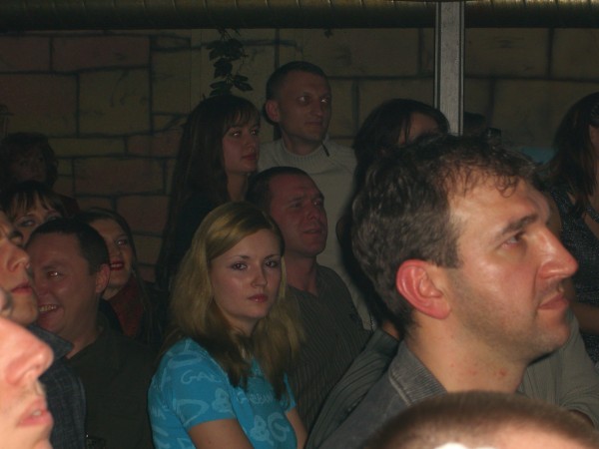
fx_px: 1644
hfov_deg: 20.7
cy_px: 224
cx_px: 300
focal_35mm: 95
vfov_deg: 15.6
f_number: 4.8
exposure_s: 1/60
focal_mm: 19.7
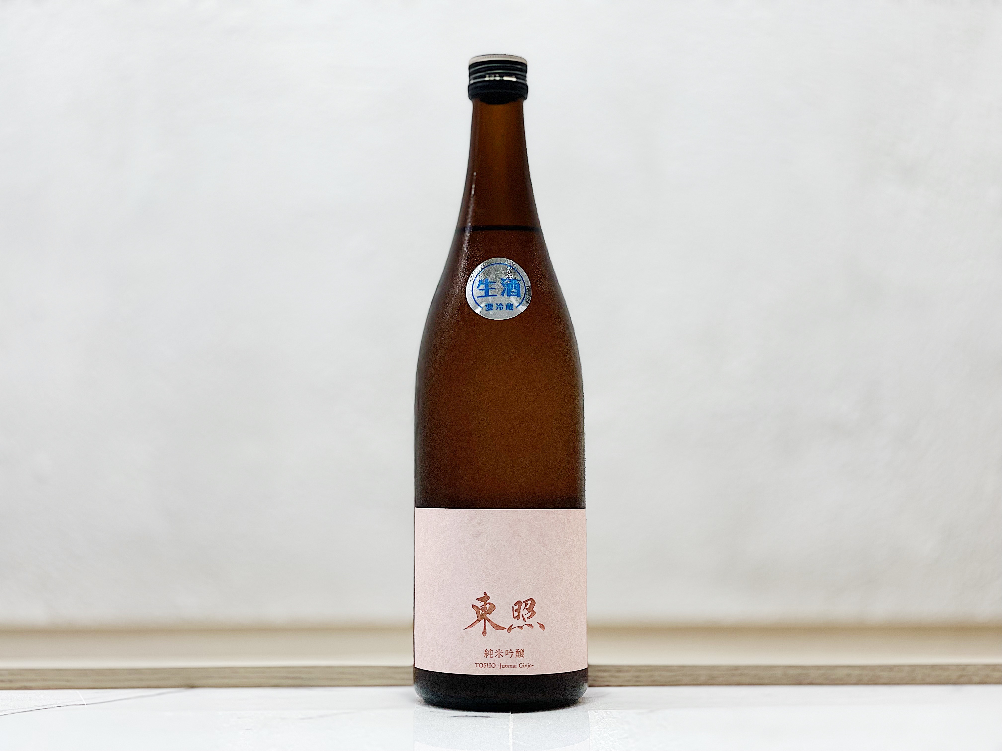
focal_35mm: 52
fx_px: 1505
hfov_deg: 36.8
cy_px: 376
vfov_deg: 28.0
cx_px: 501
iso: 50
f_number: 2
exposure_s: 1/100
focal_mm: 6
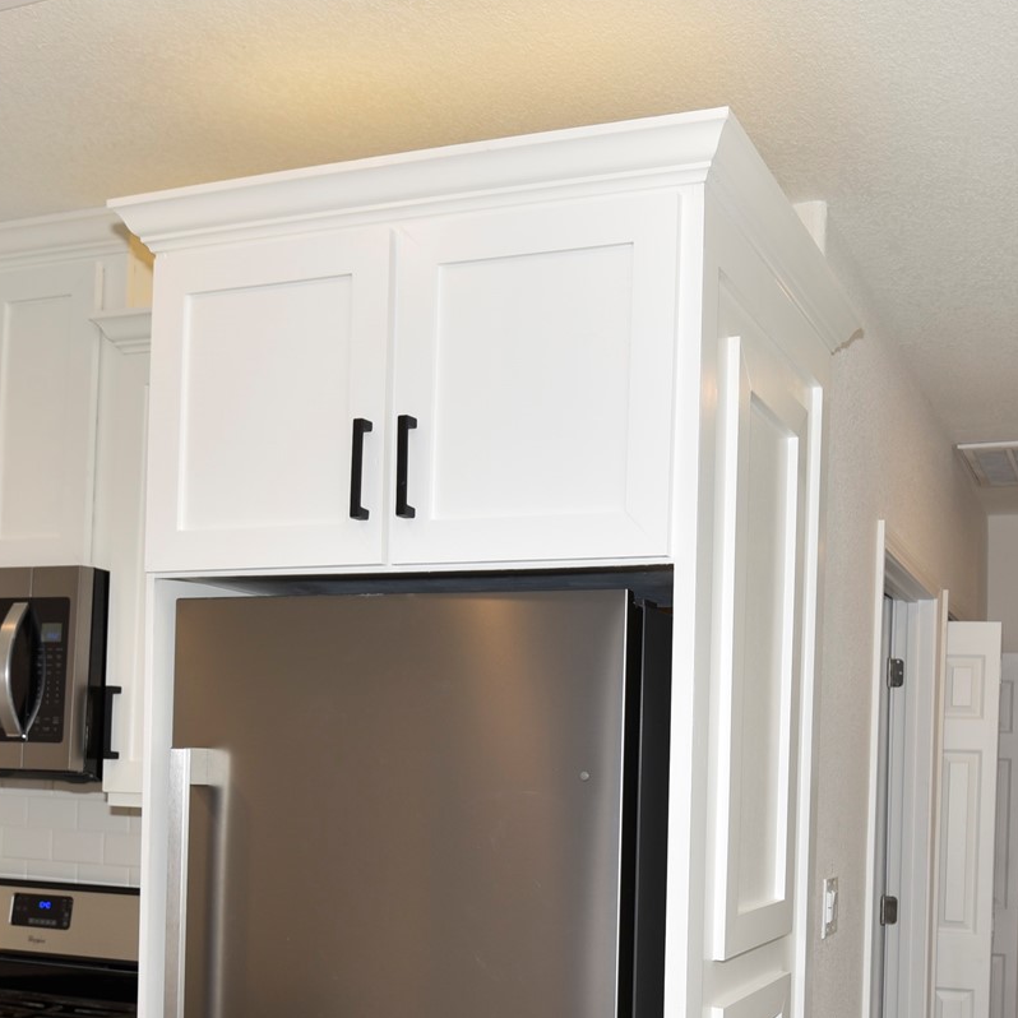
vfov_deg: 43.5
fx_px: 1231
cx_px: 732
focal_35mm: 37
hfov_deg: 43.8
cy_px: 762
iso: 100
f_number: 4
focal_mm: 16
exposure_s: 1/60
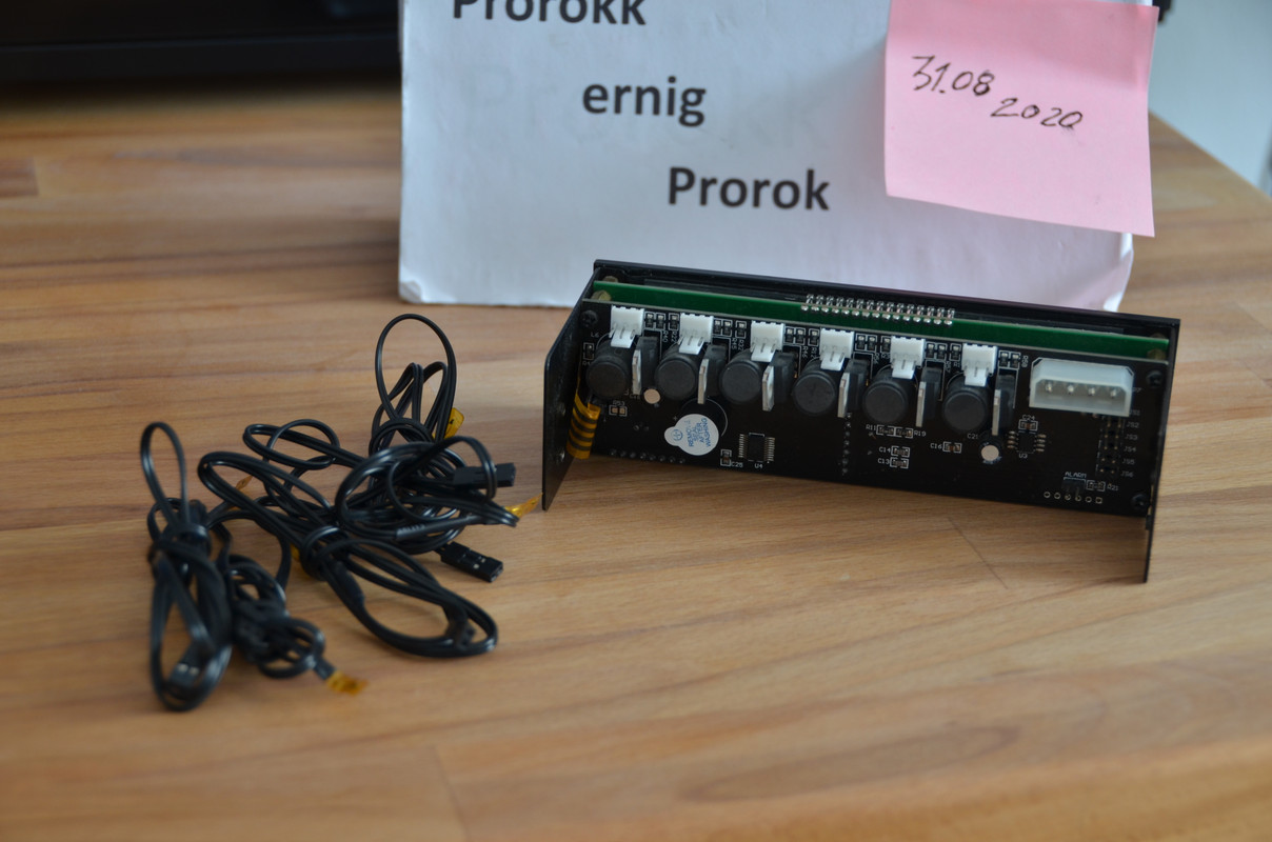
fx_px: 2644
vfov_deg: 18.1
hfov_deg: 27.0
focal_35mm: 75
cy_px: 421
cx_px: 636
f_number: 4.8
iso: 250
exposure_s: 1/20
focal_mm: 50
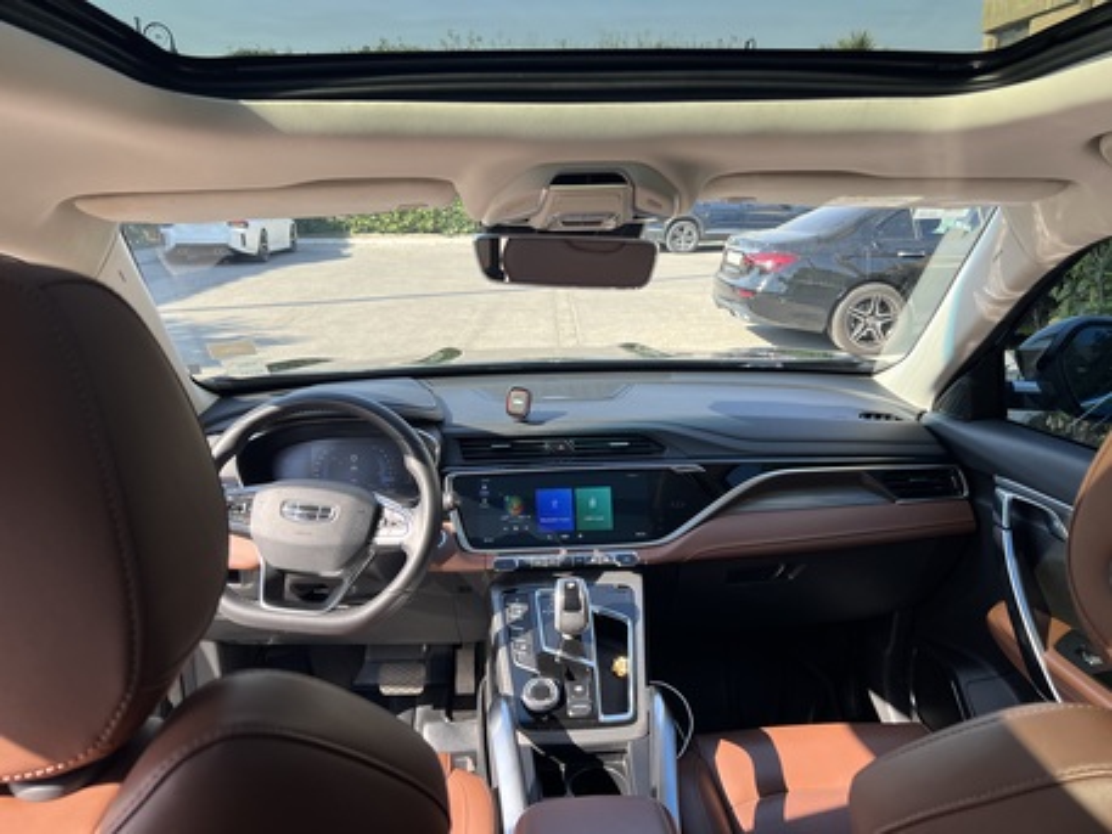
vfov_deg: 53.1
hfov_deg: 67.3
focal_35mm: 26
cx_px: 556
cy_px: 417
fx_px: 835
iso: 50
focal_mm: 5.7
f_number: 1.5
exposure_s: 1/621
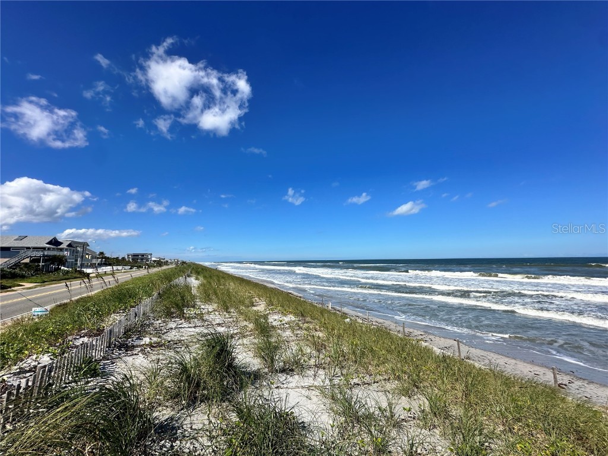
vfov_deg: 85.7
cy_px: 228
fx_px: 246
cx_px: 304
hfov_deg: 102.1
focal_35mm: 14
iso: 50
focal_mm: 2.22
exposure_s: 1/3731
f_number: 2.2
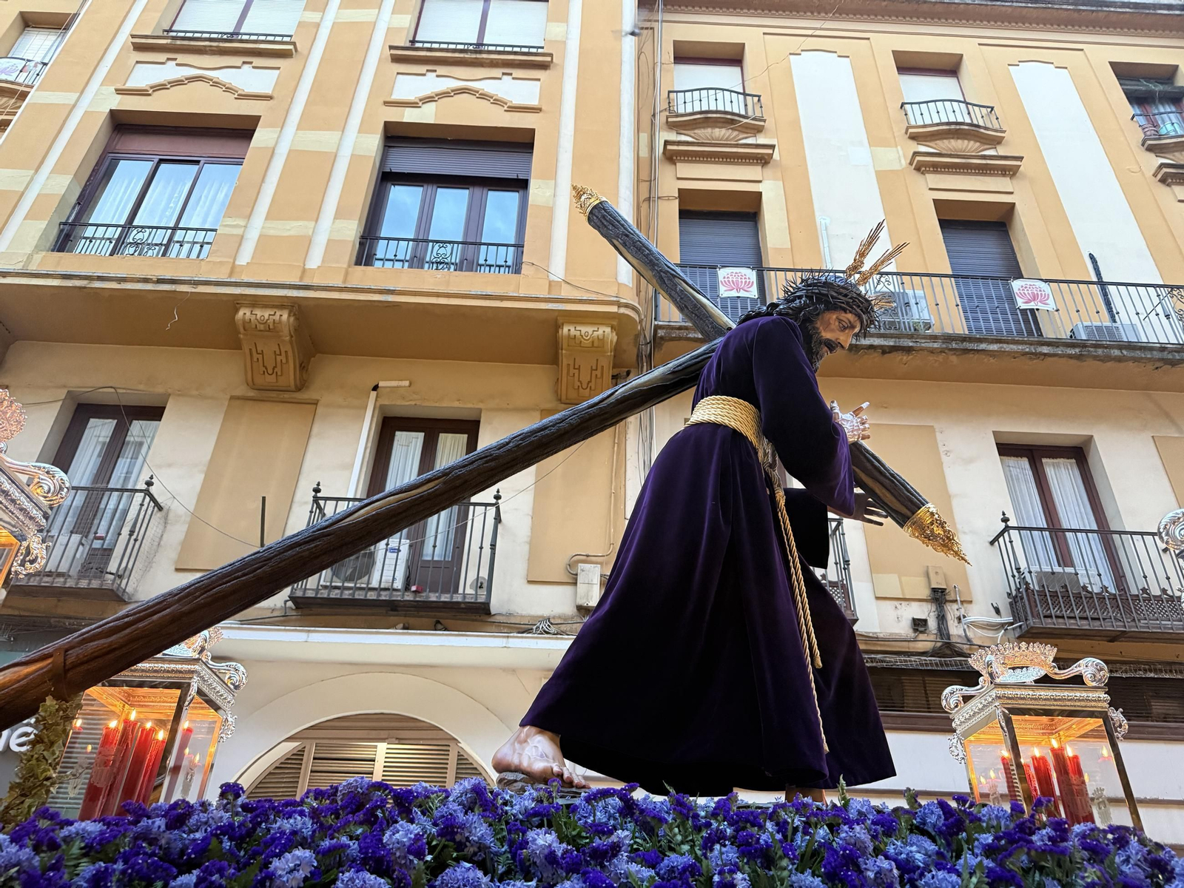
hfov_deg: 71.6
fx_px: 821
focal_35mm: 24
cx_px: 592
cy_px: 444
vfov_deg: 56.8
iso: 800
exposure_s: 1/33
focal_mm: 6.76
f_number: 1.78
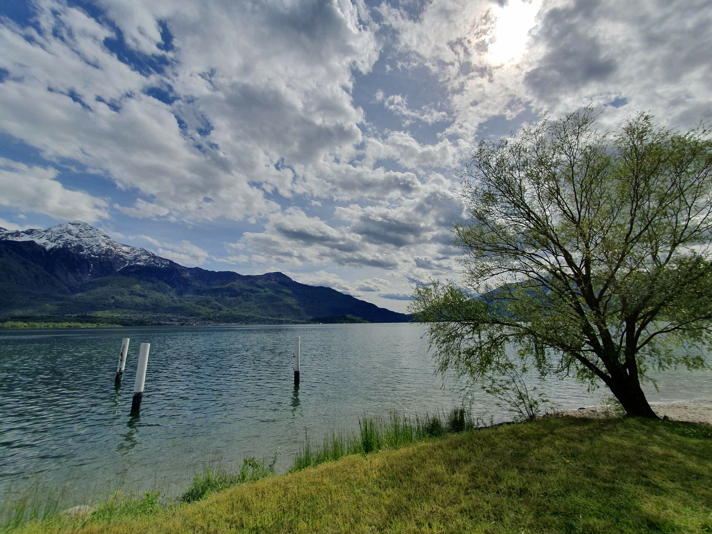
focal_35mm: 13
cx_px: 356
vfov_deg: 89.9
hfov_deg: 106.2
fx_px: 267
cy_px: 267
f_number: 2.2
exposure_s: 1/2928
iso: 50
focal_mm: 1.8
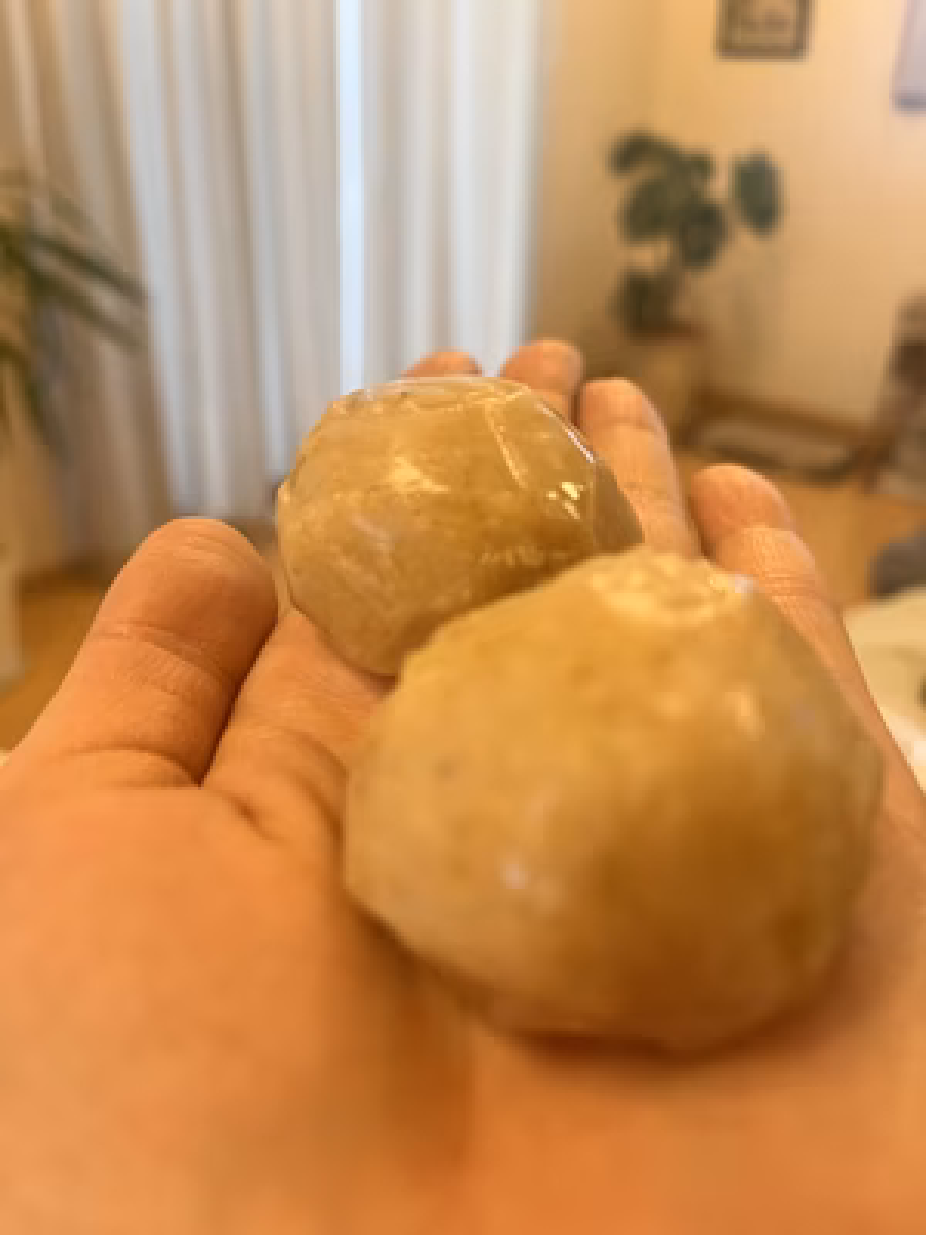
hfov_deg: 53.1
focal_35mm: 26
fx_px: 927
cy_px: 618
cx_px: 463
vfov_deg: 67.3
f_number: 1.6
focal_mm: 5.1
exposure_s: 1/50
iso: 80
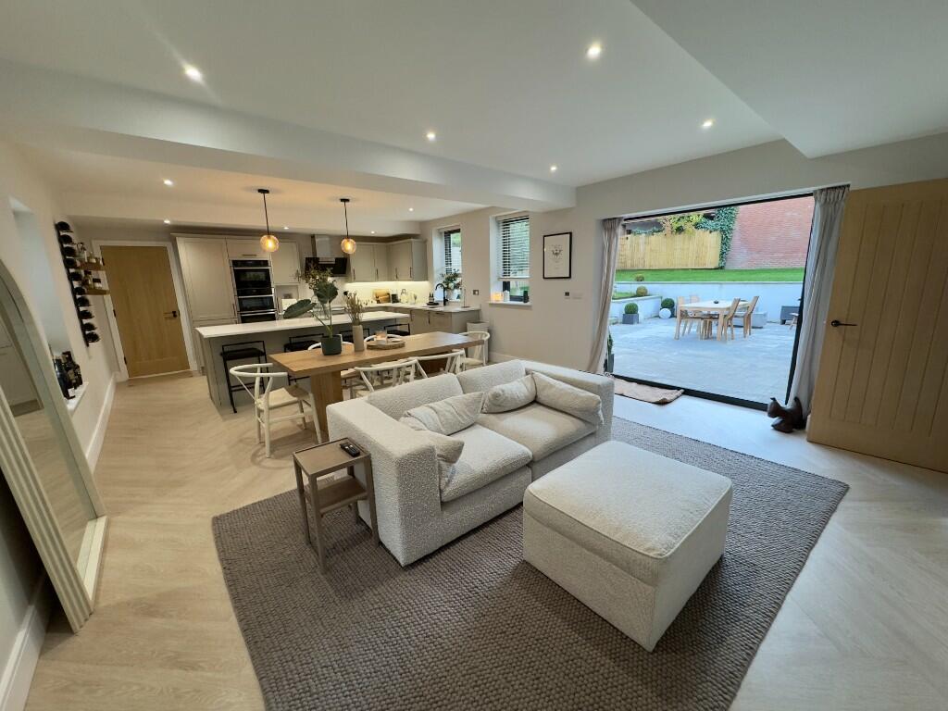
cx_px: 474
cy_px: 356
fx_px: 383
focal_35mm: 14
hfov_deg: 102.1
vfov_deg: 85.7
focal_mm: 2.22
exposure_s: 1/100
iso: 160
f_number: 2.2
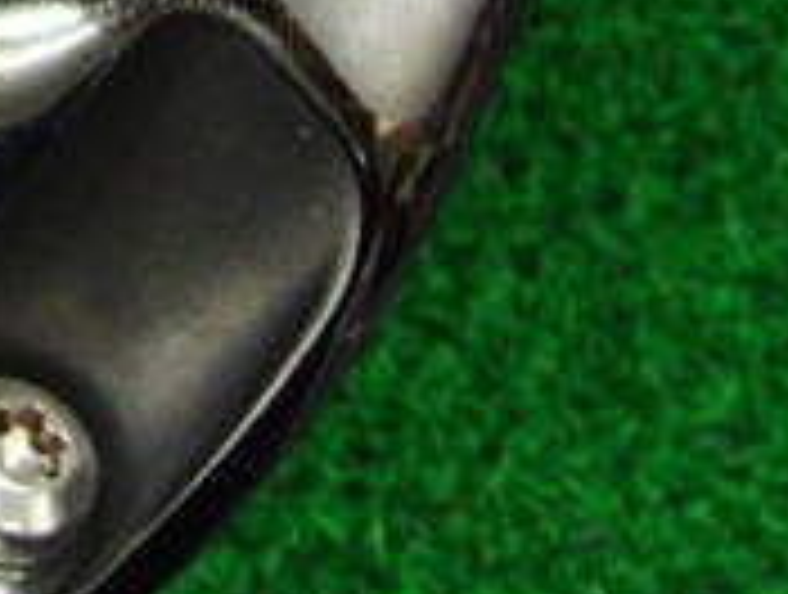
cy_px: -454
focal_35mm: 135
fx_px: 3079
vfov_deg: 10.4
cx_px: -320
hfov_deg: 13.9
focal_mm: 6.42
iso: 400
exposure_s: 1/60
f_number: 3.6
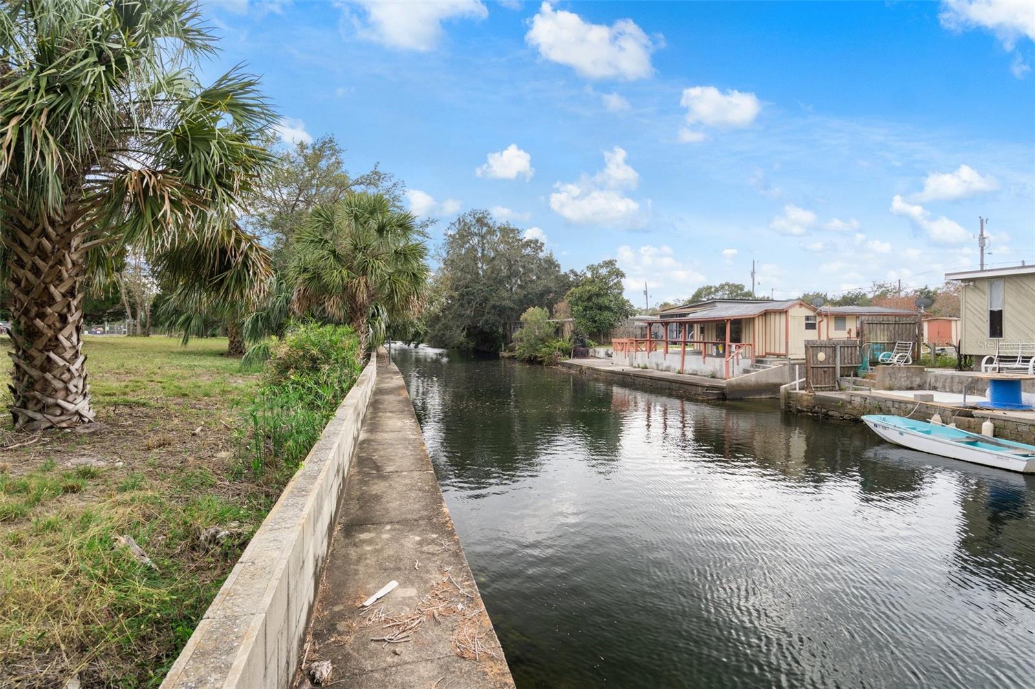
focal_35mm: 17
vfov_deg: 70.4
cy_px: 344
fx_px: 489
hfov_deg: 93.3
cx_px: 518
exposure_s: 1/60
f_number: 8
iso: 320
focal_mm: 17
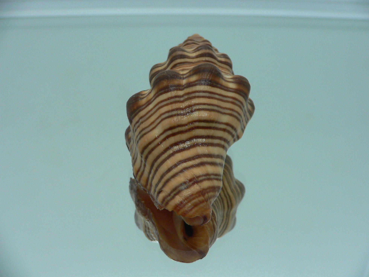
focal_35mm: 36
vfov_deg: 39.7
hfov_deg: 51.4
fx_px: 384
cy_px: 137
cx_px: 187
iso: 80
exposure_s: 1/60
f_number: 2.8
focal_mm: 4.6
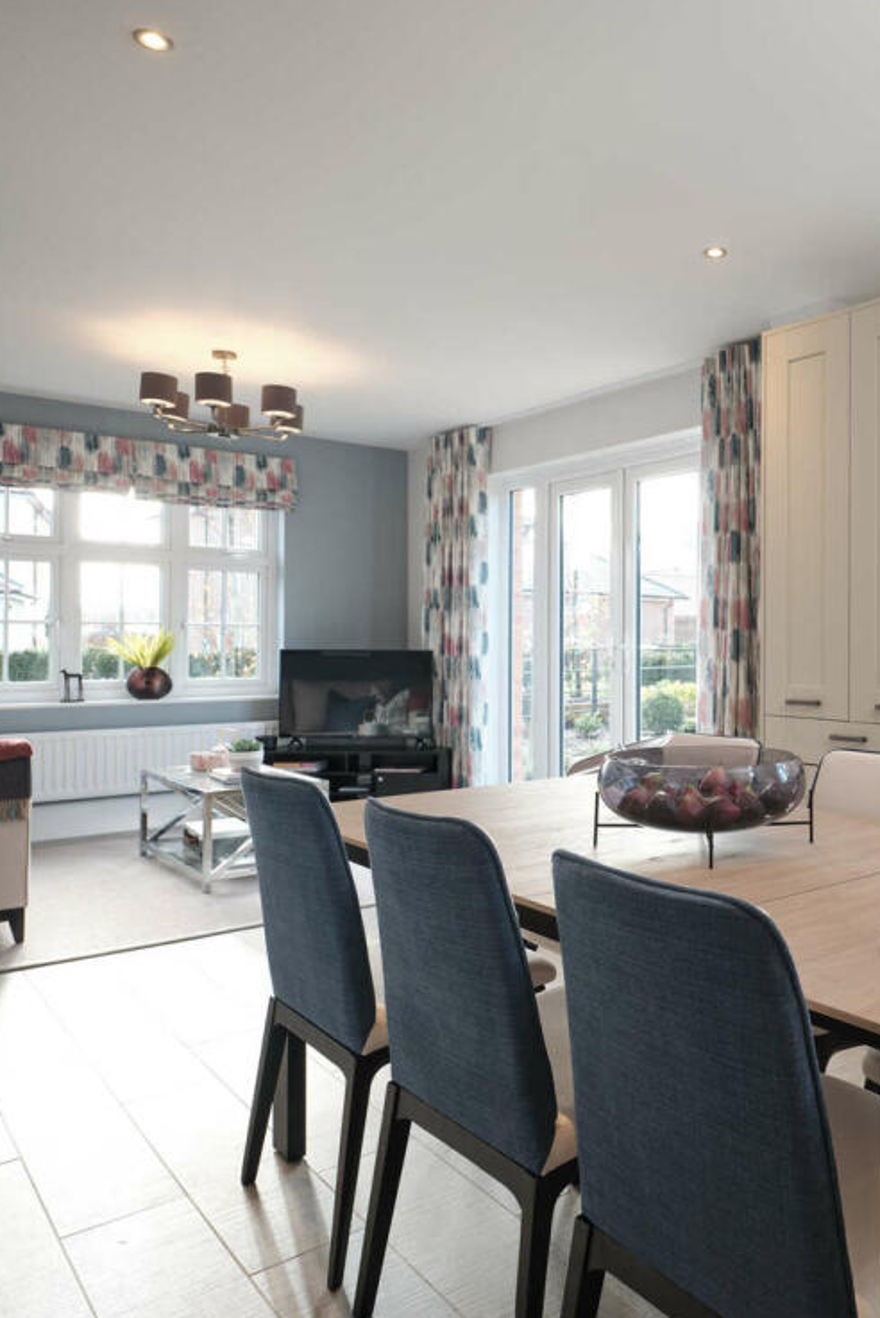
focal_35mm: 26
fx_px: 952
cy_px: 637
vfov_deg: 69.4
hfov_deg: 46.4
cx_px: 732
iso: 200
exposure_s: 1/8
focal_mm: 23
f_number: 9
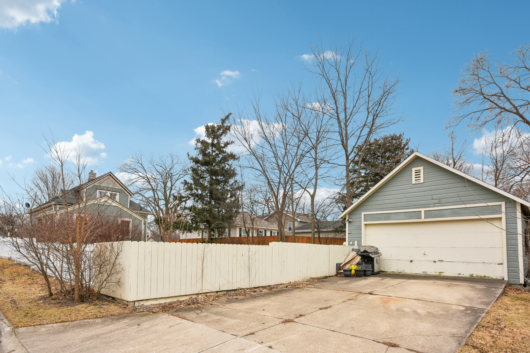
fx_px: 287
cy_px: 176
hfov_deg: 85.4
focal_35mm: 20
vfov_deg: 63.2
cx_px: 265
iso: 640
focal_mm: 13
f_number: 8
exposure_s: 1/1250
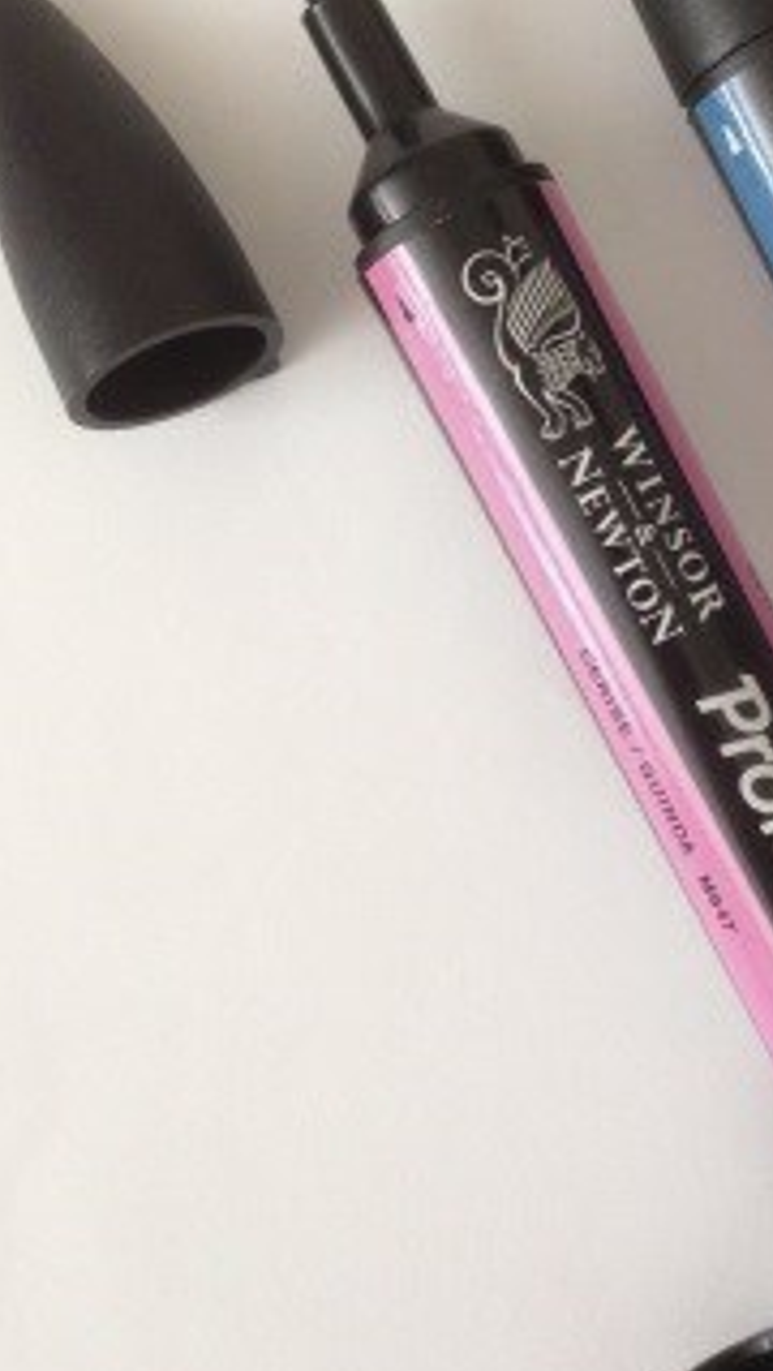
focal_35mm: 60
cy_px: 724
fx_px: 2181
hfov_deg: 19.5
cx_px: 773
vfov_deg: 34.9
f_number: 2.4
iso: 80
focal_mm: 4.12
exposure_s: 1/20
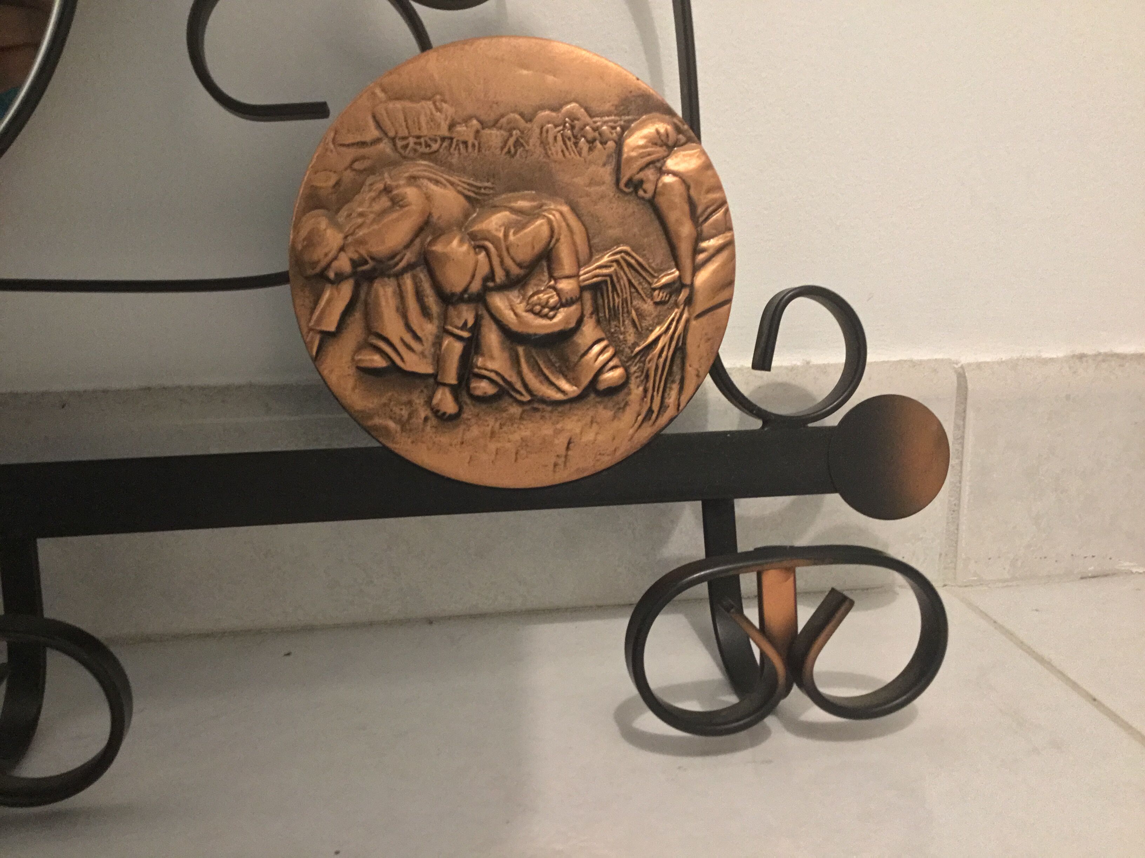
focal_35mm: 31
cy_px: 429
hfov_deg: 58.4
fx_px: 1025
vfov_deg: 45.4
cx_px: 572
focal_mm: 3.3
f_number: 2.4
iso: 200
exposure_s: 1/17
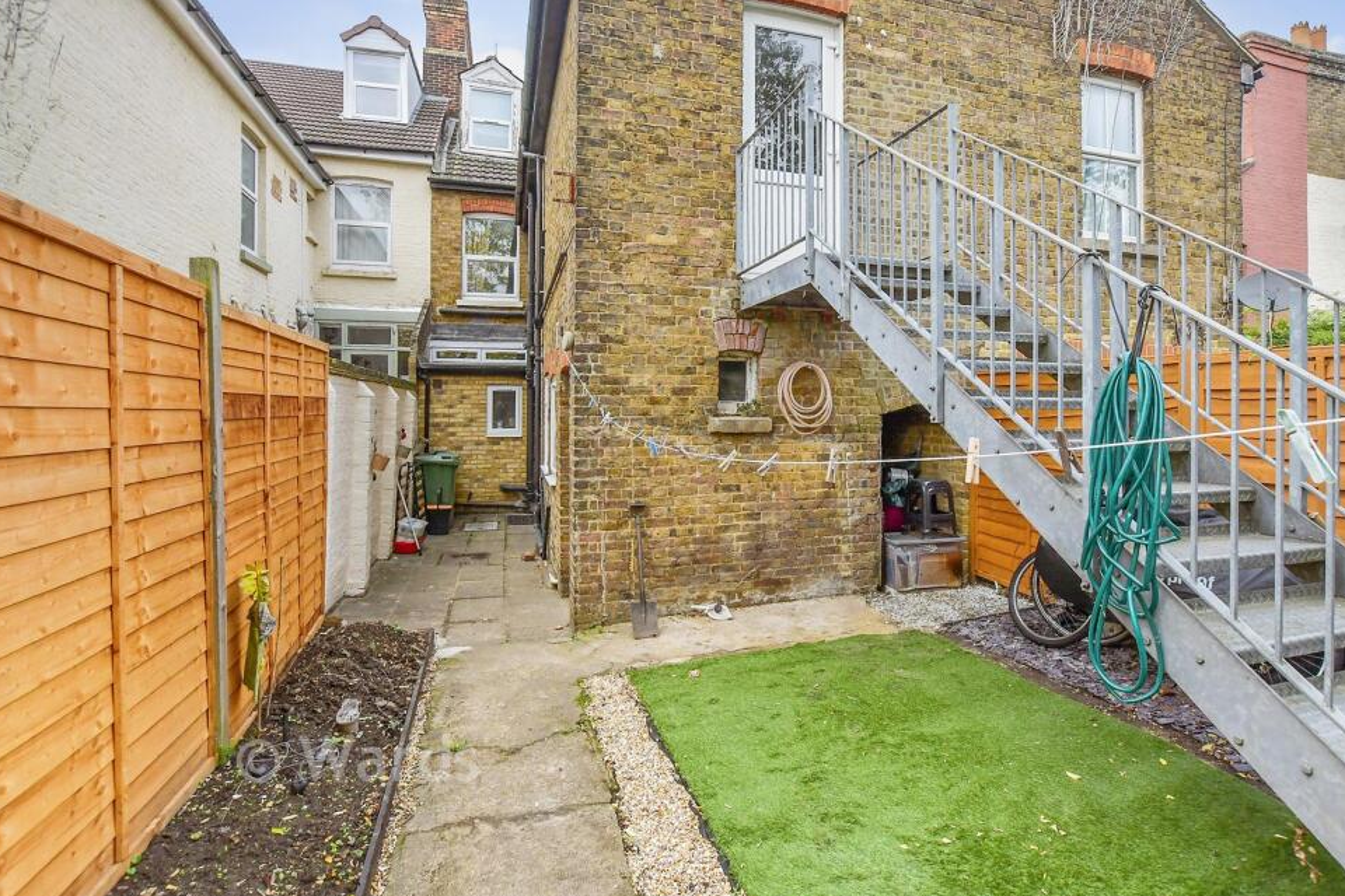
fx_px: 598
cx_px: 702
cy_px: 432
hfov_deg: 96.7
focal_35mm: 16
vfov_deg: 73.7
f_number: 8
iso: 320
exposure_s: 1/200
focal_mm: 10
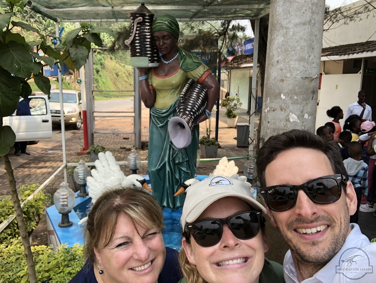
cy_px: 142
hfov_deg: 56.8
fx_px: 348
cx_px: 188
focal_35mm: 32
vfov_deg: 44.2
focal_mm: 2.87
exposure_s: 1/230
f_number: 2.2
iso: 20
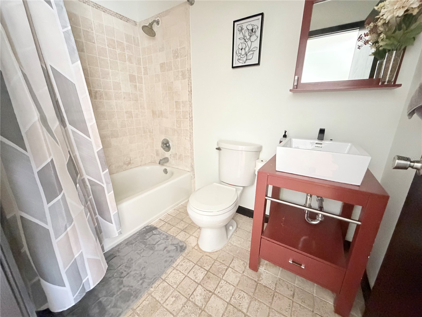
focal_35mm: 14
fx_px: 171
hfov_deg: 102.1
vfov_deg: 85.7
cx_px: 211
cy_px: 158
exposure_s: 1/40
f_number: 2.2
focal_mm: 2.22
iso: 1000
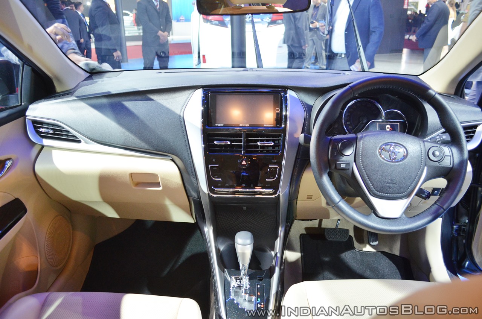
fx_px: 361
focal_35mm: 27
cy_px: 160
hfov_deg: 67.5
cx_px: 241
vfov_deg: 47.7
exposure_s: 1/50
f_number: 3.5
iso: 800
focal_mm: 18
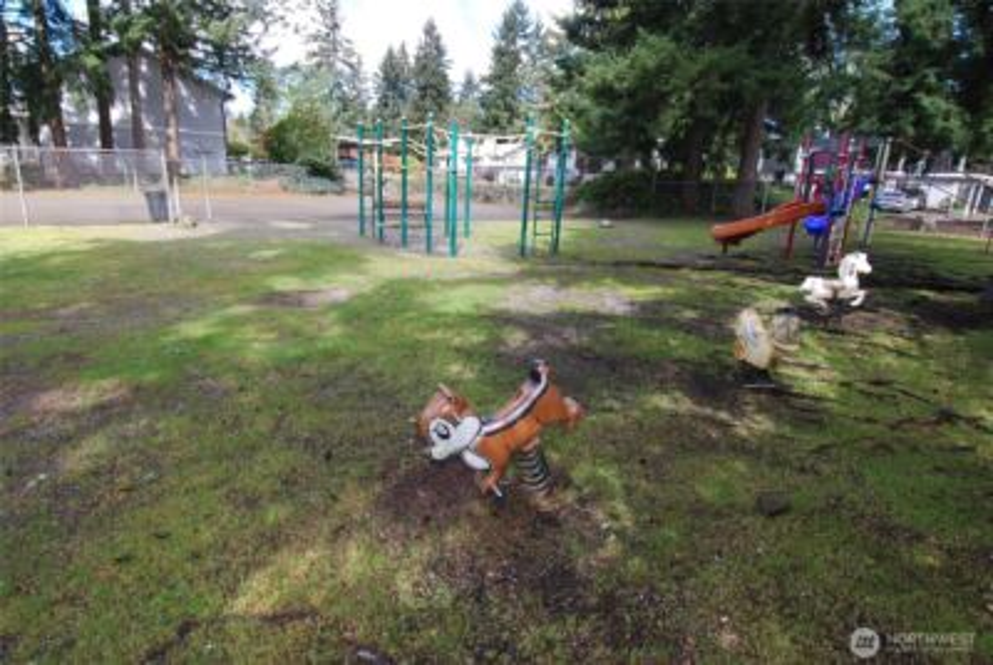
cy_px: 332
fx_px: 497
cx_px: 496
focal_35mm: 18
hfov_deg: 89.9
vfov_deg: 67.6
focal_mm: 12
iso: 140
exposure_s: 1/125
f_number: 5.6
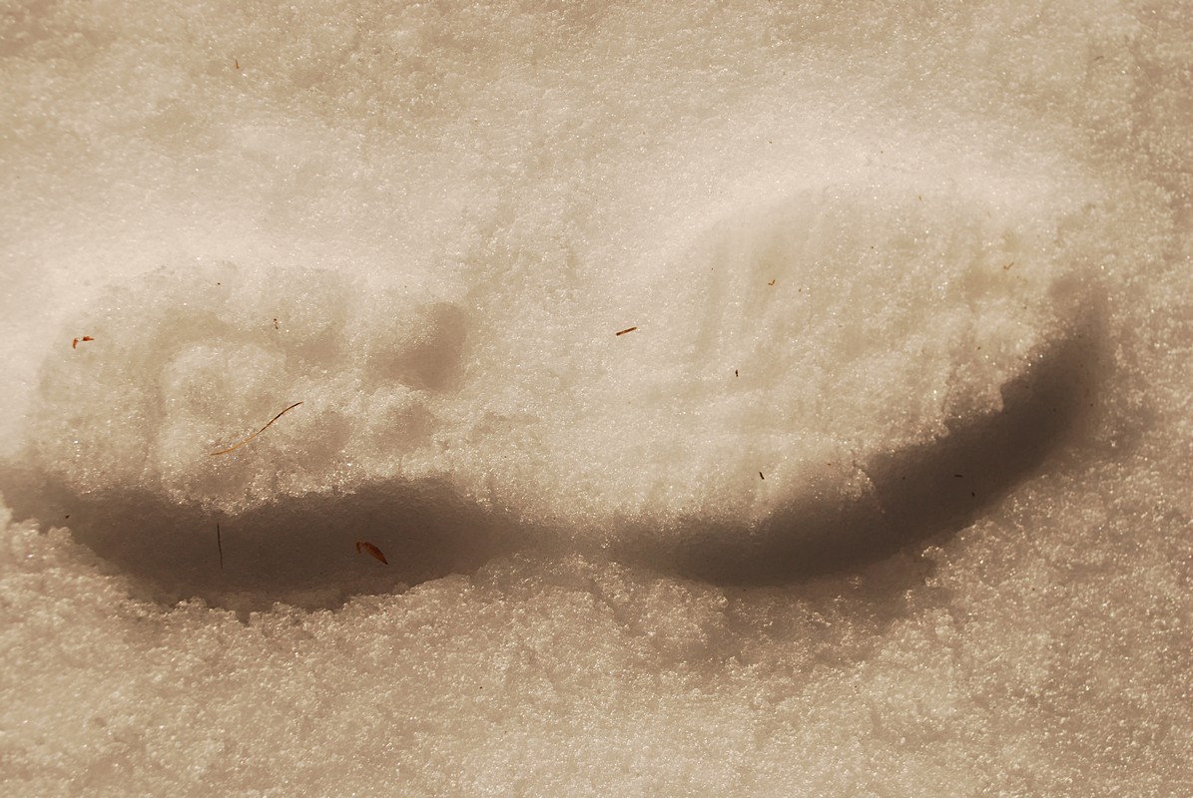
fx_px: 1891
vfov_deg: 23.8
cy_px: 399
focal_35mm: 57
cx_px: 596
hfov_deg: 35.0
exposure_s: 1/400
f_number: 7.1
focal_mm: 38
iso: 100
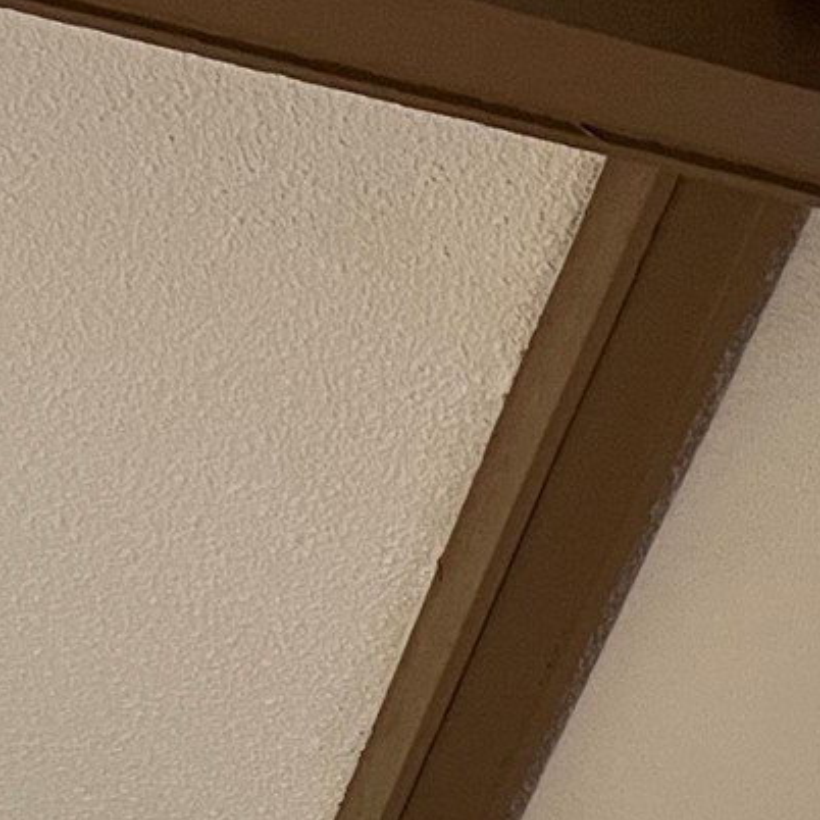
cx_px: 1055
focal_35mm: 117
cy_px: 1236
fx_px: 3136
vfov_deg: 14.0
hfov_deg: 14.3
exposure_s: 1/40
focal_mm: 5.7
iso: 400
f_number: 1.5
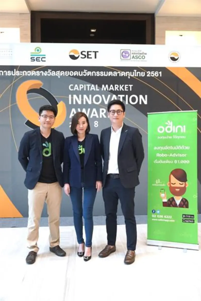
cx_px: 100
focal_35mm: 33
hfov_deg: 40.0
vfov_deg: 57.2
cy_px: 150
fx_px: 276
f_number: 4
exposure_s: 1/160
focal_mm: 22
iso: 3200
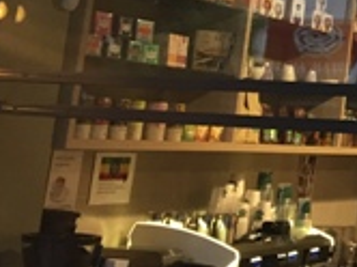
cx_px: 671
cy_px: -60
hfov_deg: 15.0
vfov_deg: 12.8
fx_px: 1153
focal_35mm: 112
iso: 100
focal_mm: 4.15
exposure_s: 1/33
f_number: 2.2
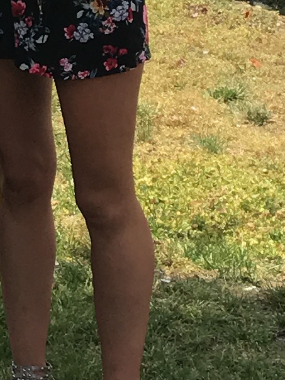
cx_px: -126
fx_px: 2053
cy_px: -13
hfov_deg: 7.8
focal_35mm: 187
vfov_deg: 10.5
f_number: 1.8
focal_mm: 3.99
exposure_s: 1/1389
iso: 20
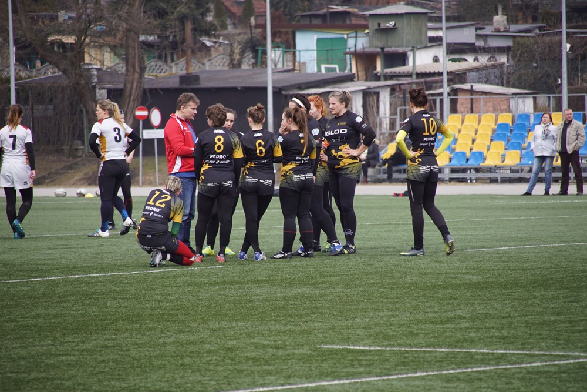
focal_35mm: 300
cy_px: 196
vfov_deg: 4.6
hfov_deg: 6.9
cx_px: 294
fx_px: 4892
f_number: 6.3
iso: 250
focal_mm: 200
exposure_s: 1/320
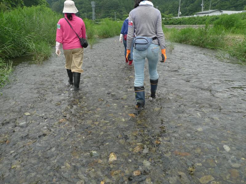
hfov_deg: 65.3
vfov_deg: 51.4
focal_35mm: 27
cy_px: 92
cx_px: 123
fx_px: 192
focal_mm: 5.1
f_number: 2.8
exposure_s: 1/400
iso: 80
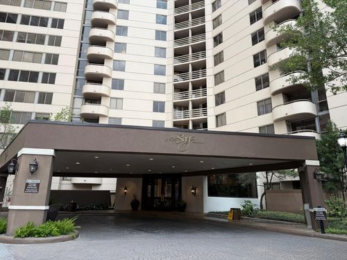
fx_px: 241
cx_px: 174
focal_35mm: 24
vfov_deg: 56.8
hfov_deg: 71.6
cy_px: 130
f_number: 1.78
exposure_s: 1/251
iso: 64
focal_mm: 6.76
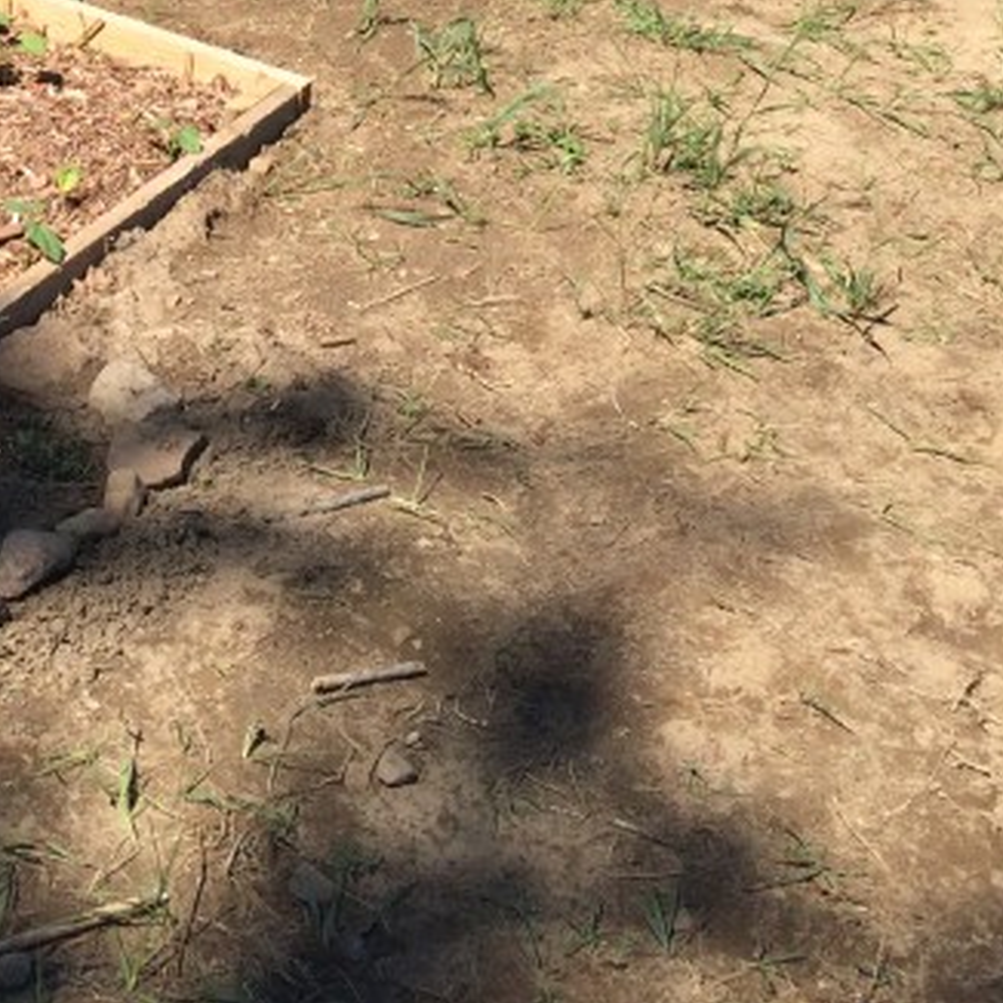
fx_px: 2557
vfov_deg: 19.3
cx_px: 231
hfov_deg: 22.0
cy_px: -520
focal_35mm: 78
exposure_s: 1/1786
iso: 32
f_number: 2.2
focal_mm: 4.15
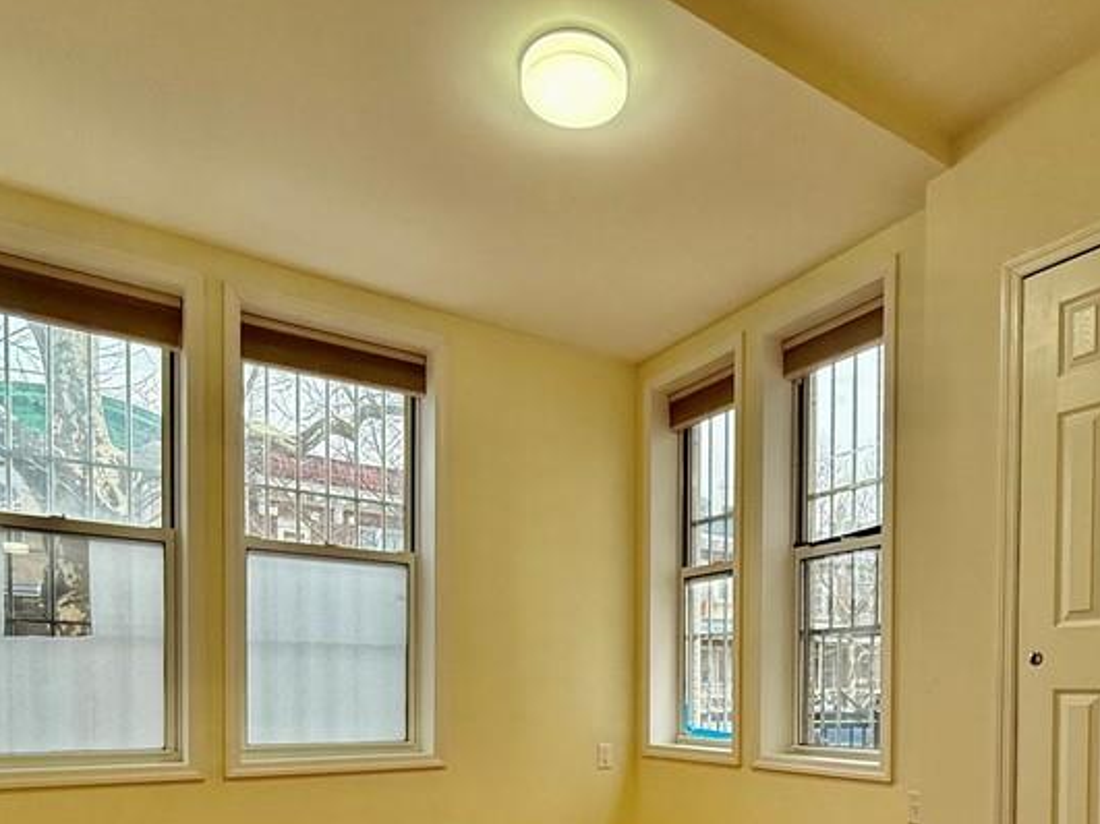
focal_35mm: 27
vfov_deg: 47.2
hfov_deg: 64.9
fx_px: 858
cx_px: 642
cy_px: 710
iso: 200
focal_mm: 2.22
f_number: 2.2
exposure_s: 1/120
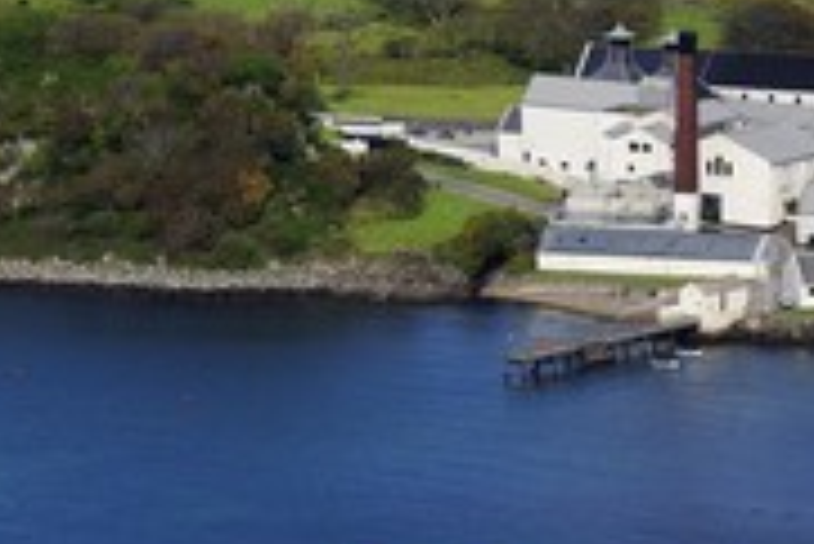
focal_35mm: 383
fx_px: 8667
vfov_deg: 3.6
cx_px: 760
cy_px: 382
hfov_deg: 5.4
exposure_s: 1/800
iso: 400
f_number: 11
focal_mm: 165
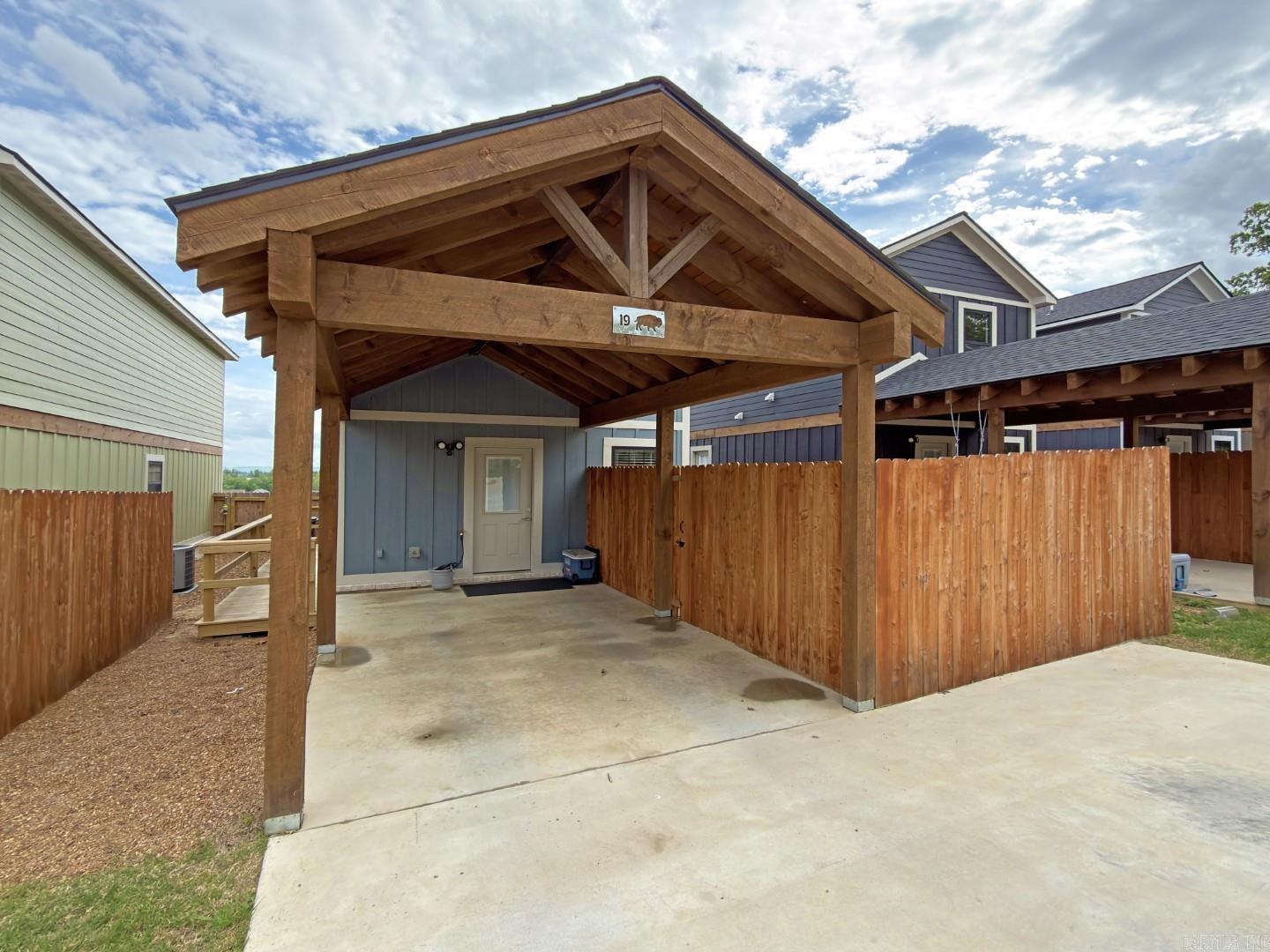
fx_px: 514
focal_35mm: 14
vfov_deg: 85.7
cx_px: 635
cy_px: 476
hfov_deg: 102.1
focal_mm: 2.22
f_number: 2.2
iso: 25
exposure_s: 1/638
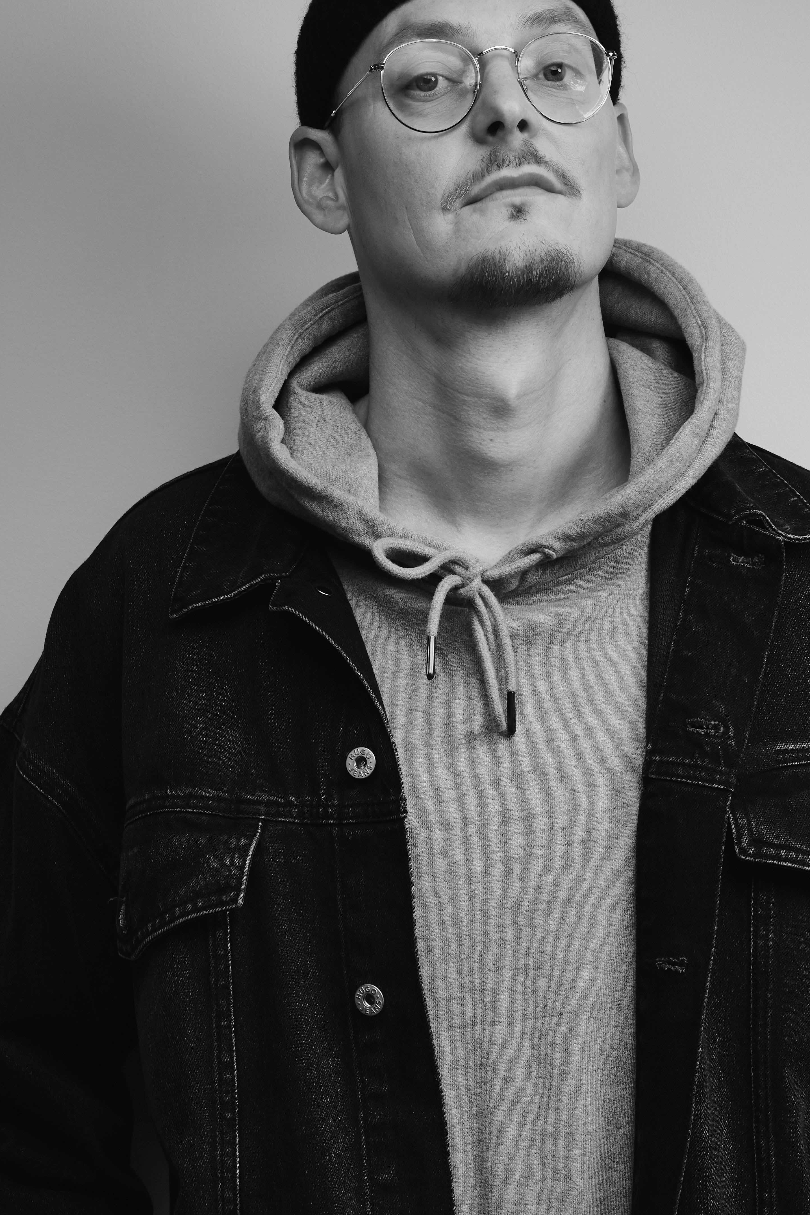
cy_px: 775
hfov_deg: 14.2
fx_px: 3239
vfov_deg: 21.2
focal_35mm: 96
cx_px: 508
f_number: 8
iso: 200
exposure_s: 1/160
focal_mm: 50
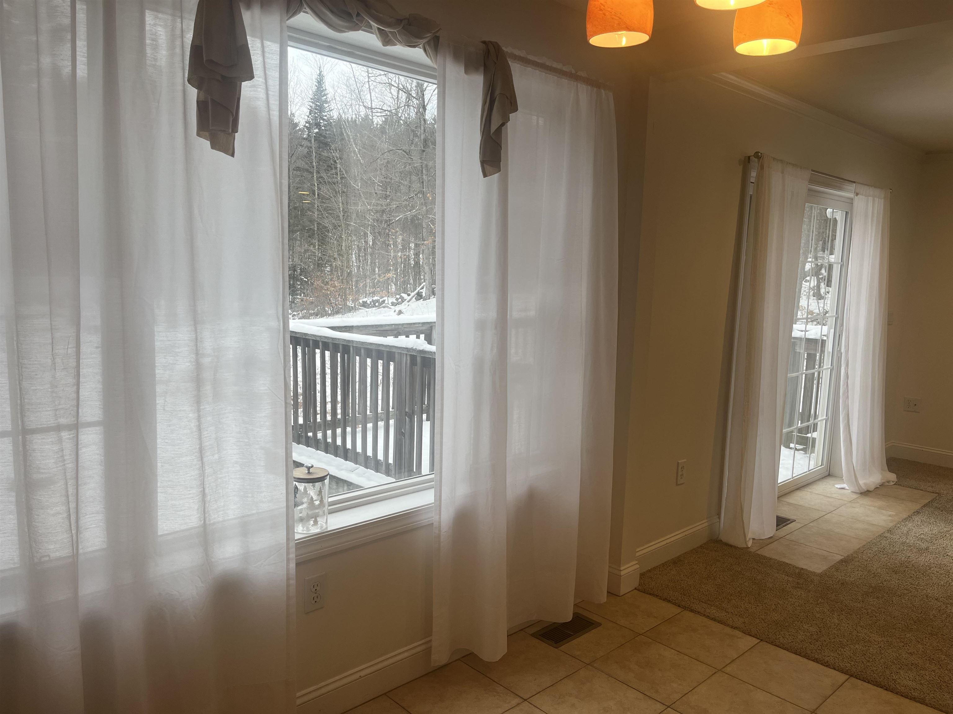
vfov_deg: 53.1
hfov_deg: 67.3
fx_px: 716
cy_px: 357
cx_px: 476
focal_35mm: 26
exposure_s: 1/144
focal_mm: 5.1
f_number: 1.6
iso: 32
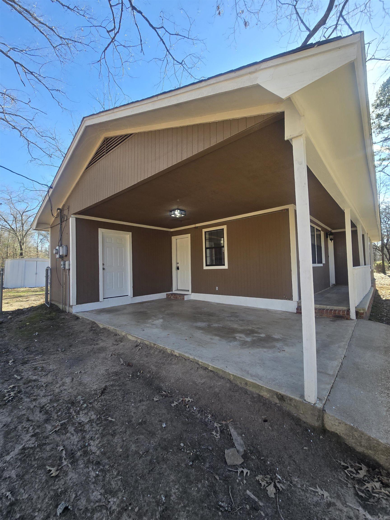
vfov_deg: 106.2
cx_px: 195
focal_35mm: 13
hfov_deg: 89.9
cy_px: 260
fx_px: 195
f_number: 2.2
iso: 50
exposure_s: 1/484
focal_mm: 2.2
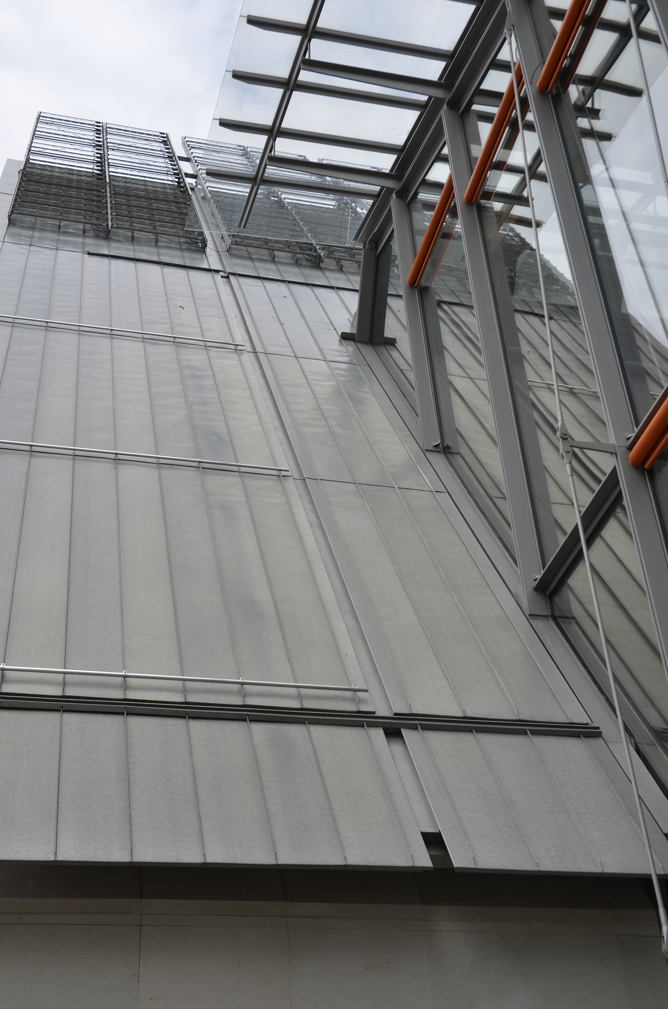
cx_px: 334
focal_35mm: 46
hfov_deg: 28.8
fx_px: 1300
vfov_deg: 42.4
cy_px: 504
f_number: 6.3
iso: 100
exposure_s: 1/250
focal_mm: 31
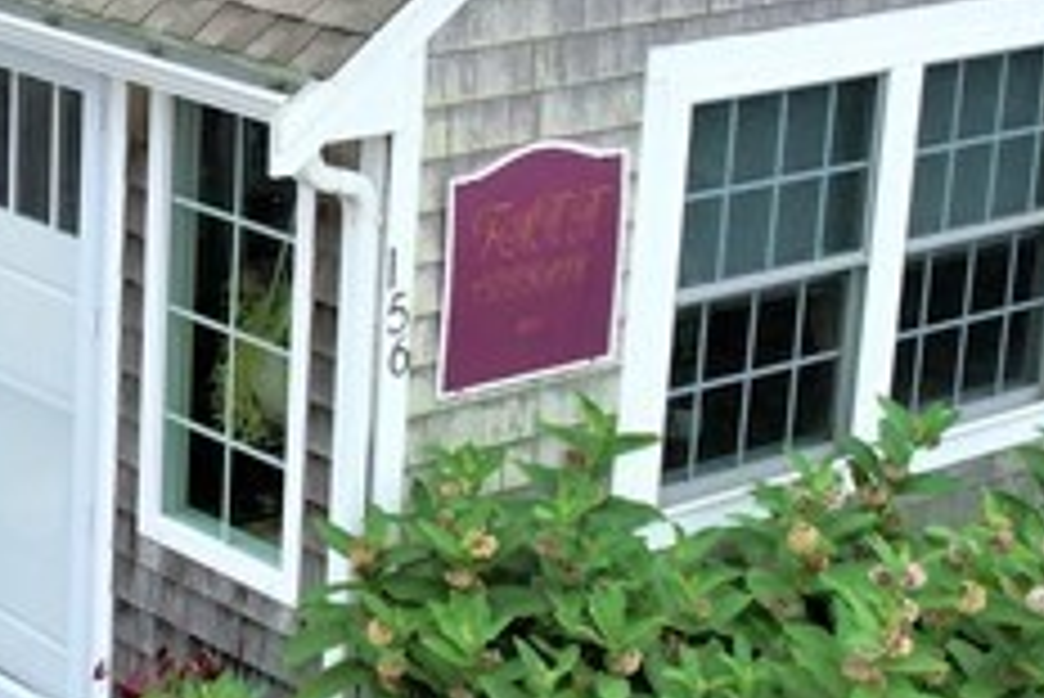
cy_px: 263
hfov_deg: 20.4
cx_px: 32
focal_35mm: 97
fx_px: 2815
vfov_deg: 14.1
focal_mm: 8.38
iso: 140
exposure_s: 1/320
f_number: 2.8
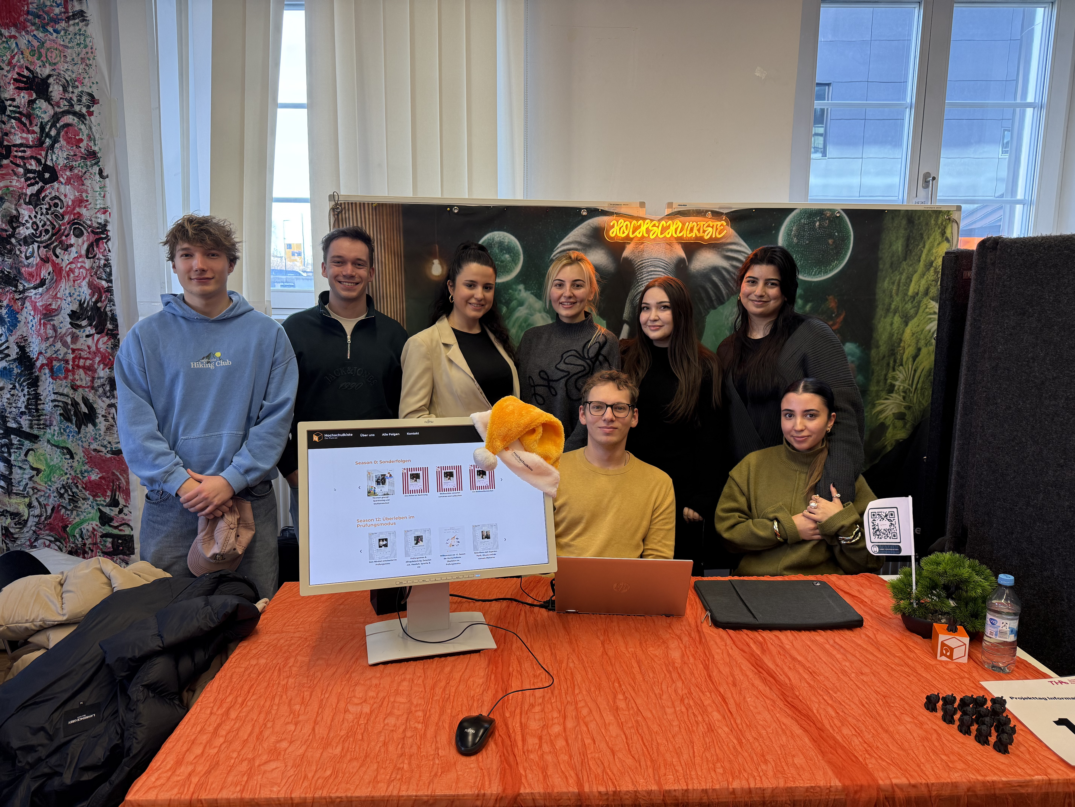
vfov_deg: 56.8
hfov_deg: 71.6
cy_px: 404
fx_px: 745
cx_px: 538
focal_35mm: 24
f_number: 1.78
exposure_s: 1/100
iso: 160
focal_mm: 6.76
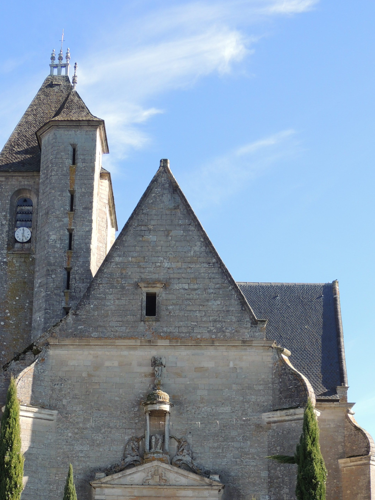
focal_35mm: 59
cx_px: 145
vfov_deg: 31.2
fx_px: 852
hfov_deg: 24.8
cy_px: 446
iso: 100
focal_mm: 5.8
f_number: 3.2
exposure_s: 1/500
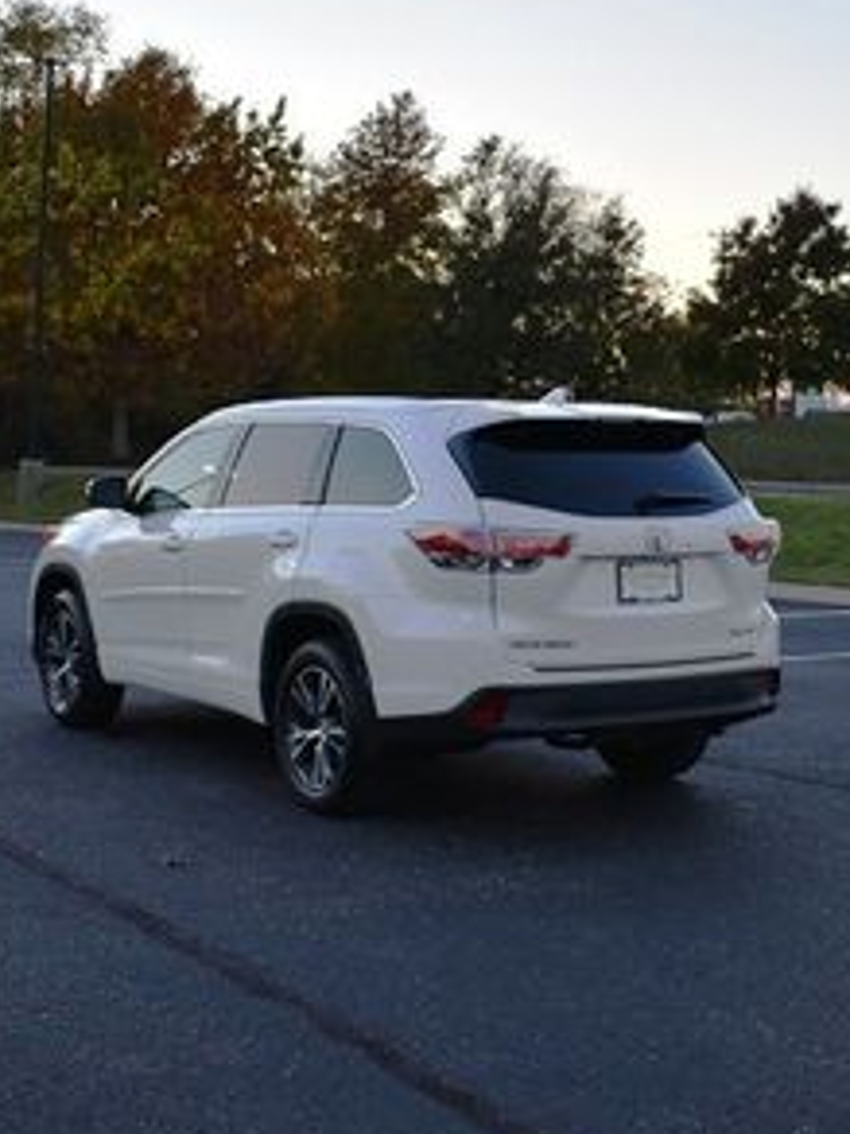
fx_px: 1866
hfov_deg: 25.5
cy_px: 526
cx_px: 571
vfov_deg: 33.8
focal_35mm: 57
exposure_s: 1/250
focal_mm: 18
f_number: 3.5
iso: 400
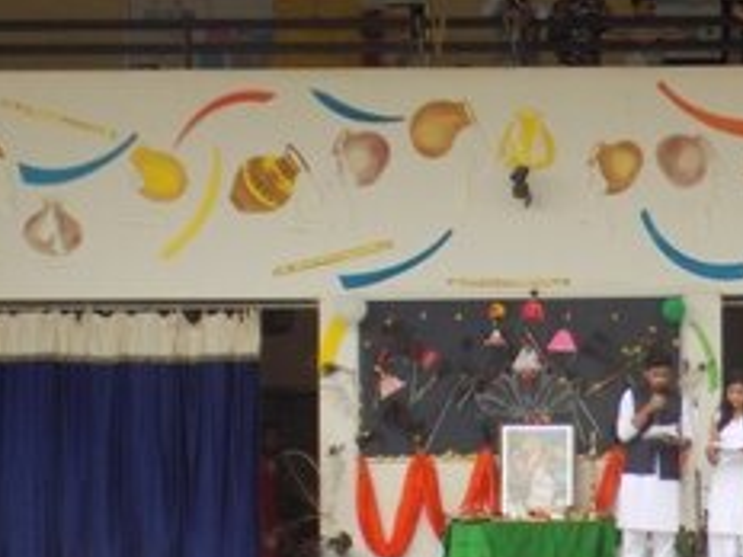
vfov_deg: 7.7
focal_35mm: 193
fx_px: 4143
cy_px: 250
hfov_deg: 10.2
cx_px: 503
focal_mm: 12.5
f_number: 4.2
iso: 80
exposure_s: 1/160
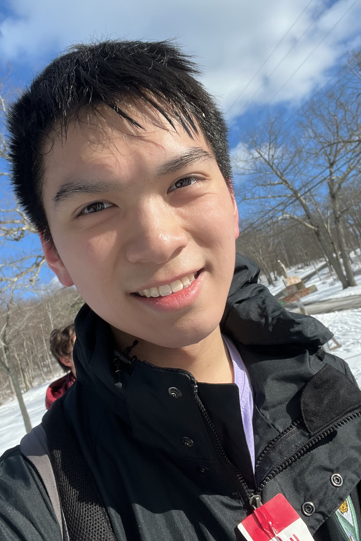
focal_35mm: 32
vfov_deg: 58.7
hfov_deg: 41.1
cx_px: 178
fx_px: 481
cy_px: 277
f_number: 2.2
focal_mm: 2.71
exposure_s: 1/1038
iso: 32
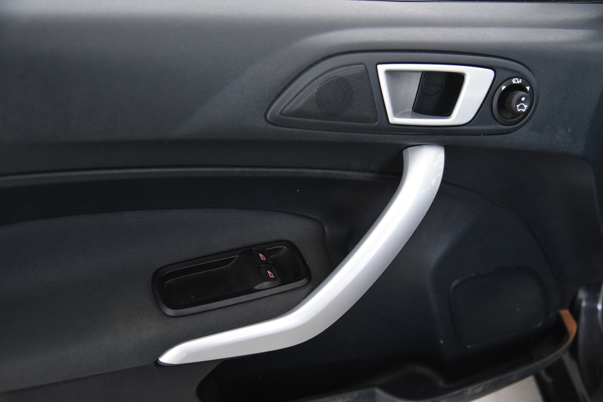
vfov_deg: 37.9
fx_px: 586
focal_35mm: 35
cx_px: 302
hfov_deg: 54.4
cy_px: 201
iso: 4000
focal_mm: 35
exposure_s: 1/30
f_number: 4
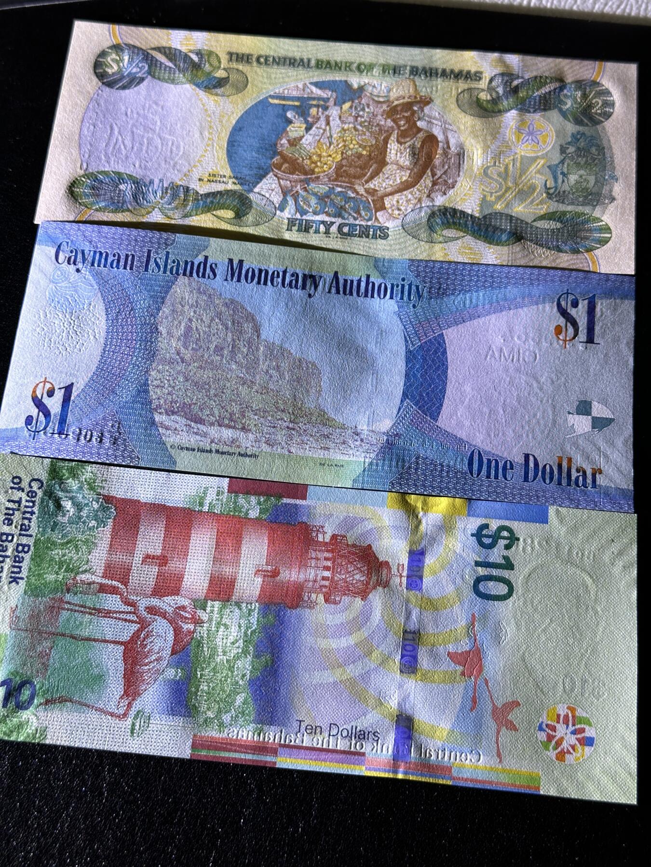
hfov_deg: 30.3
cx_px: 326
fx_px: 1204
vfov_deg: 39.7
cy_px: 434
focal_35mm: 48
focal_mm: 6.86
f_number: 1.78
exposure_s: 1/50
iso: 80
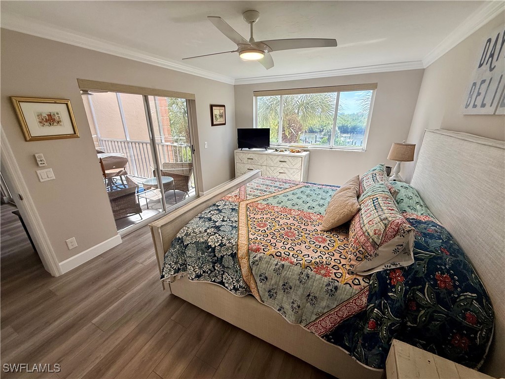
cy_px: 190
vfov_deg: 85.7
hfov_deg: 102.1
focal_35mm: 14
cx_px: 252
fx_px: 204
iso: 80
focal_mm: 2.22
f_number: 2.2
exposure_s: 1/120
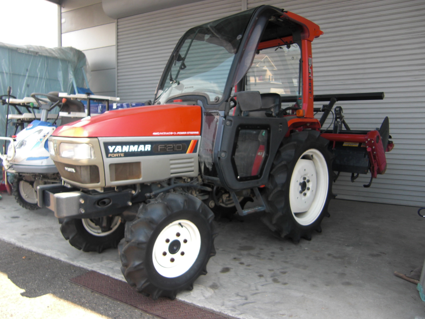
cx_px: 212
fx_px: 344
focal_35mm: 28
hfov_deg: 63.4
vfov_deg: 49.7
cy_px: 160
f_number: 2.6
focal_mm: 4.9
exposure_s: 1/125
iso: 50
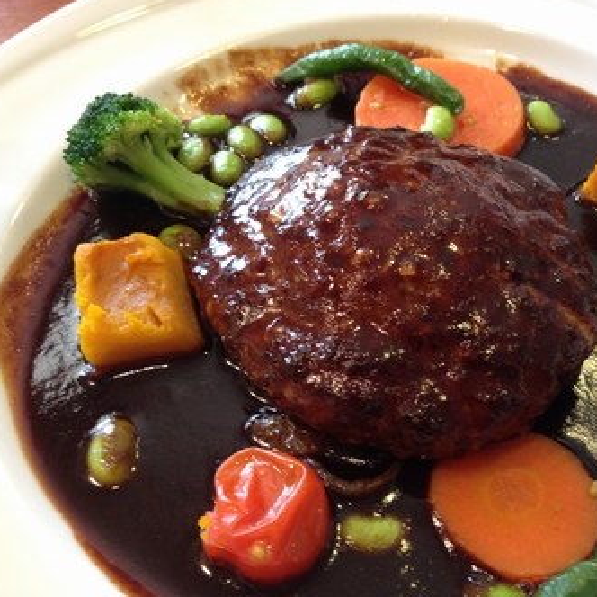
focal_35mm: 42
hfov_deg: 39.7
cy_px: 297
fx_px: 820
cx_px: 378
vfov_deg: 40.0
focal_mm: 4.28
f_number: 2.4
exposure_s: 1/20
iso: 80
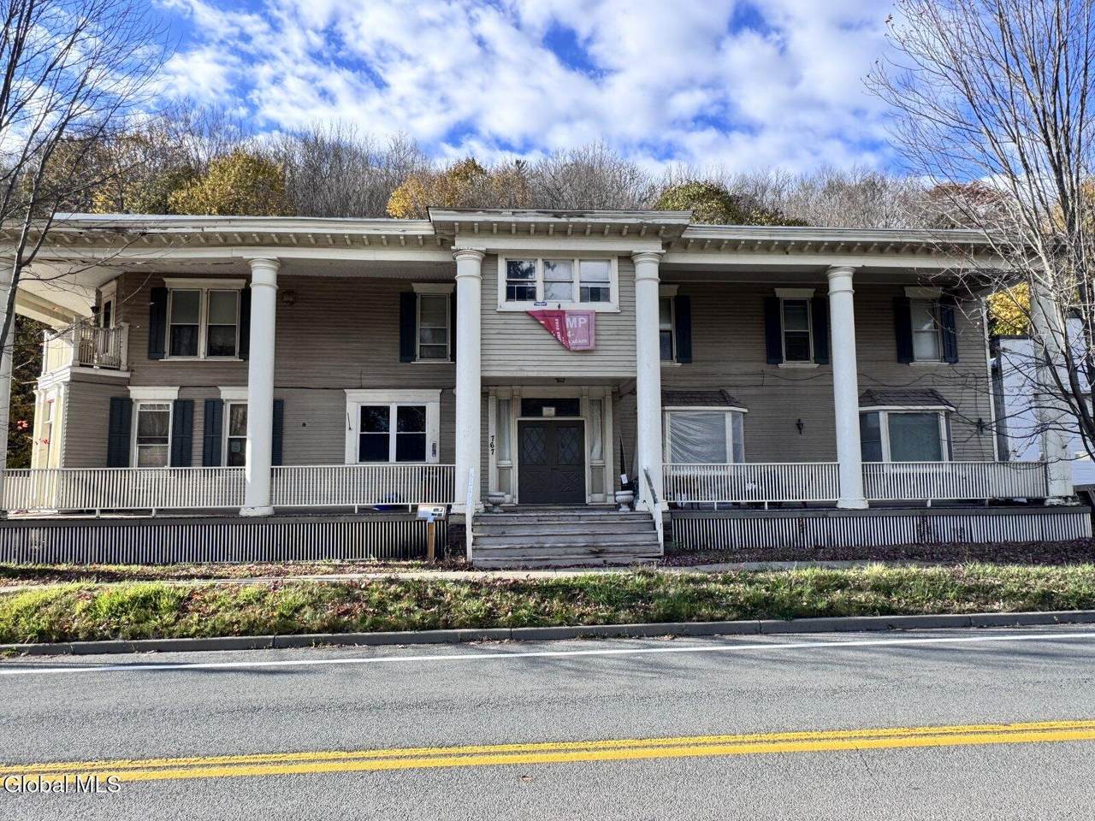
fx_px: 728
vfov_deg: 58.9
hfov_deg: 73.9
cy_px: 410
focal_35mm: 23
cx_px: 548
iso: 40
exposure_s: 1/582
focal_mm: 2.22
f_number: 2.2
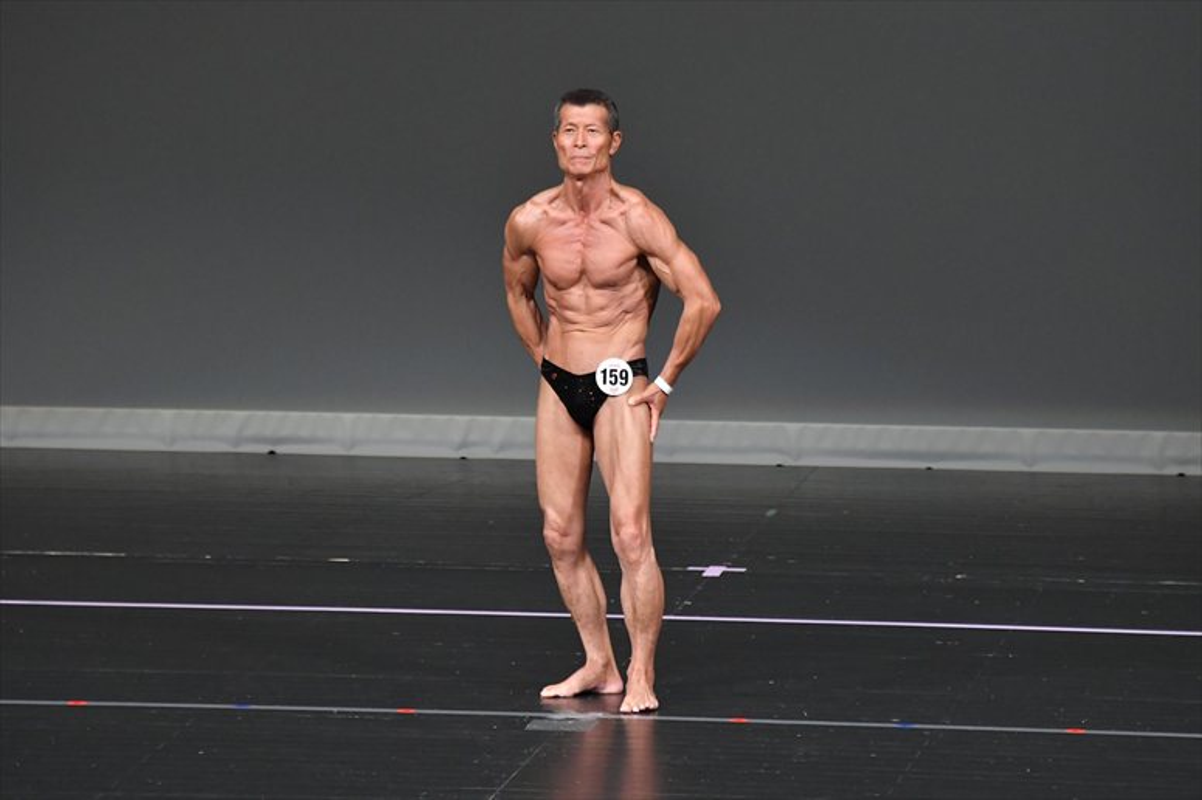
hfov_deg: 6.5
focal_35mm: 315
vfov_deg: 4.4
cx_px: 601
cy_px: 400
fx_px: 10513
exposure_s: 1/400
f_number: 5.6
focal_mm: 210
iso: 4000
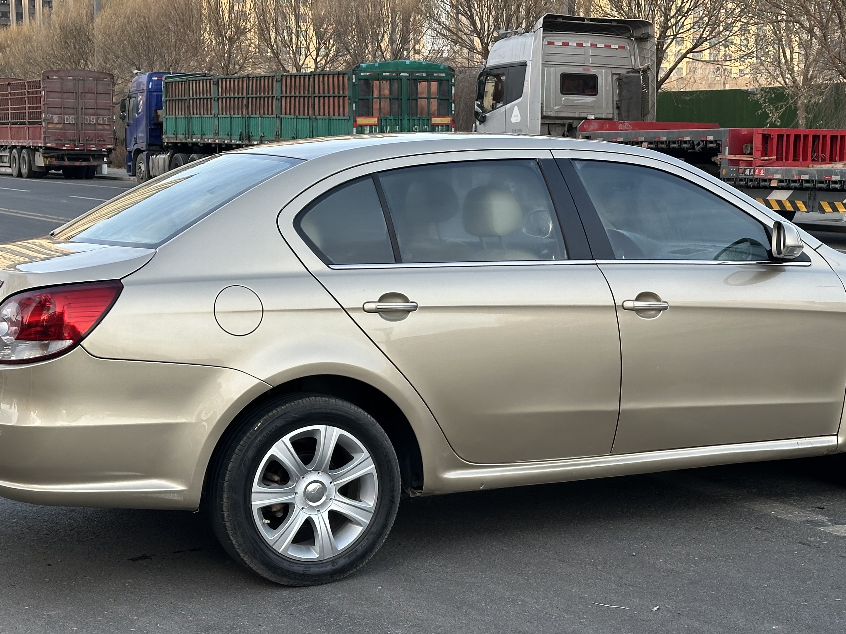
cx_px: 475
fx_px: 1637
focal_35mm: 67
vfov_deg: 21.9
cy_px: 328
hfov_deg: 28.9
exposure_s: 1/390
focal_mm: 6.86
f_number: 1.78
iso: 64
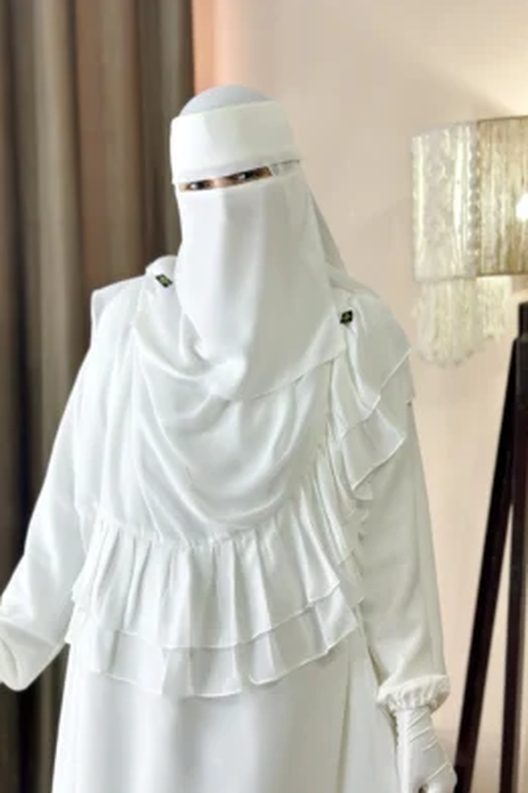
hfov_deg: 26.5
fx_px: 1123
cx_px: 255
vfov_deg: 38.9
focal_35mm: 51
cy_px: 394
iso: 100
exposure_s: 1/100
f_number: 1.8
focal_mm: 6.86
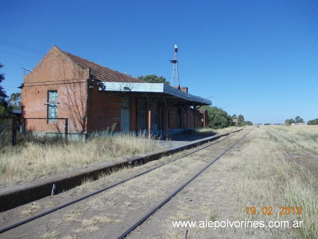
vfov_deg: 49.7
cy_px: 120
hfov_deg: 63.5
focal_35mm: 28
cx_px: 159
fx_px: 257
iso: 80
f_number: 5.4
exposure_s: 1/400
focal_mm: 4
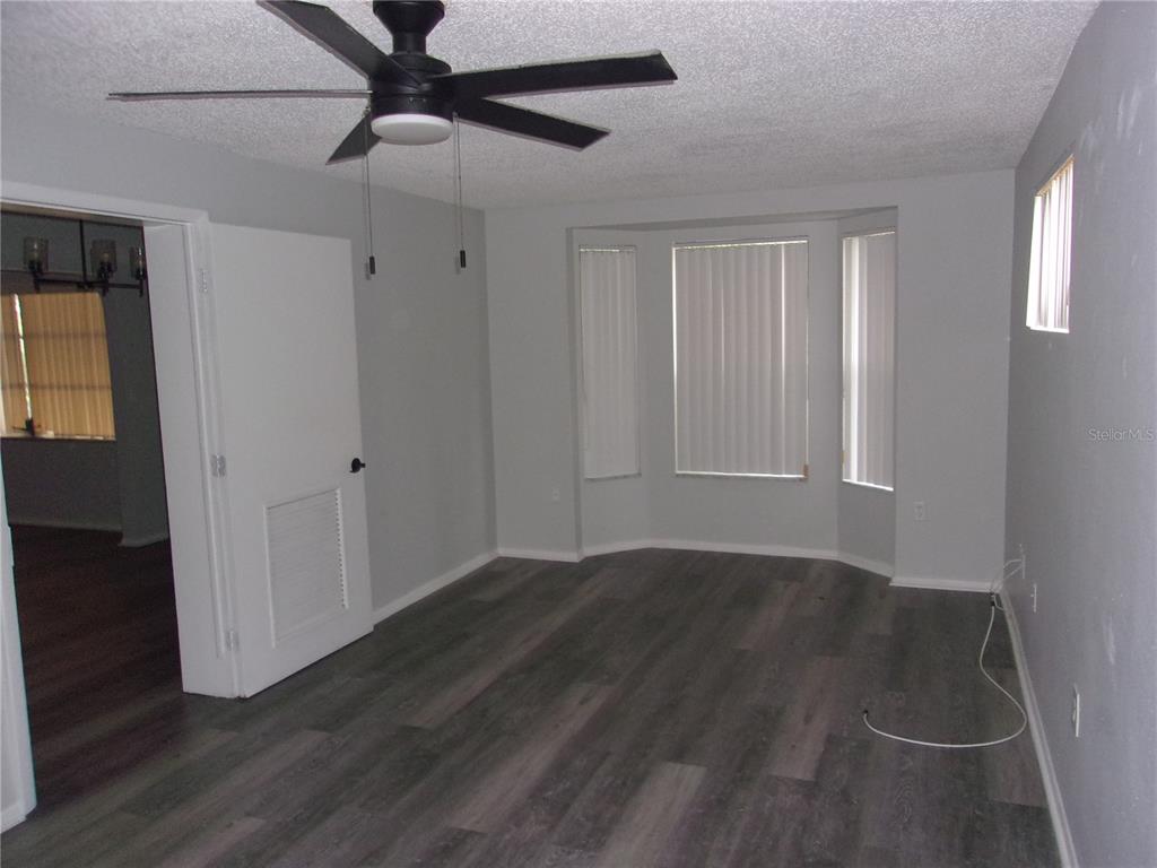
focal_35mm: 27
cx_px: 578
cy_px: 434
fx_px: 902
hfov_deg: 65.3
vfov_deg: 51.4
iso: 250
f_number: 3
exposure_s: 1/34
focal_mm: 4.9
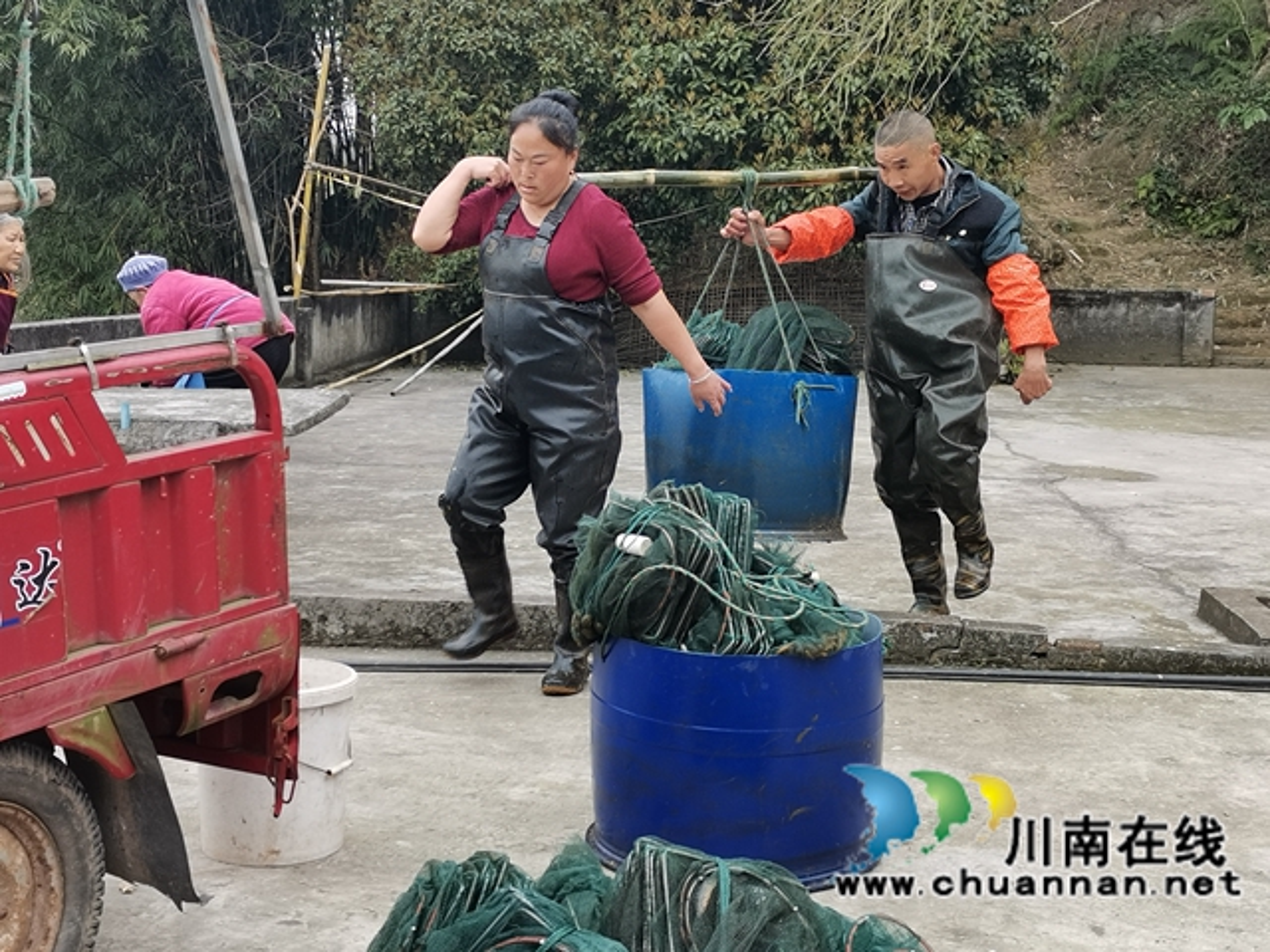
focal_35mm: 52
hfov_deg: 36.8
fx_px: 1908
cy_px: 476
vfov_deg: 28.0
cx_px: 635
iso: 50
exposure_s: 1/147
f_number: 1.8
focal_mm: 4.75
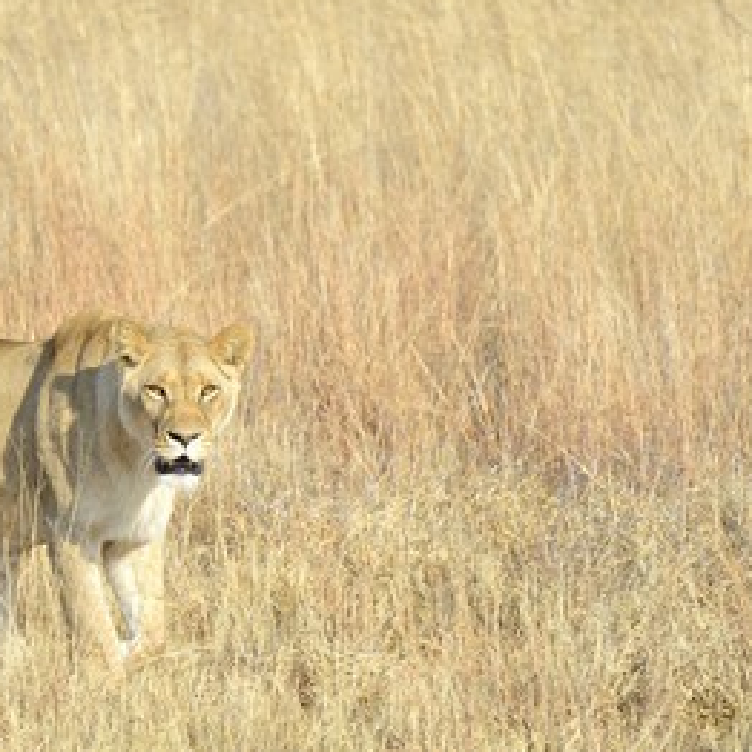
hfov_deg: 4.6
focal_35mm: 382
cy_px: 370
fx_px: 9389
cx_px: 241
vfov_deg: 4.6
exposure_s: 1/400
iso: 400
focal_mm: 280
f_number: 11
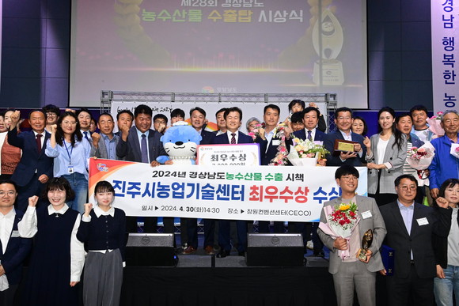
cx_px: 230
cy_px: 153
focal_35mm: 35
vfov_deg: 37.9
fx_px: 446
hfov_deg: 54.4
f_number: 10
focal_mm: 35
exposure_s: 1/250
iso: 6400
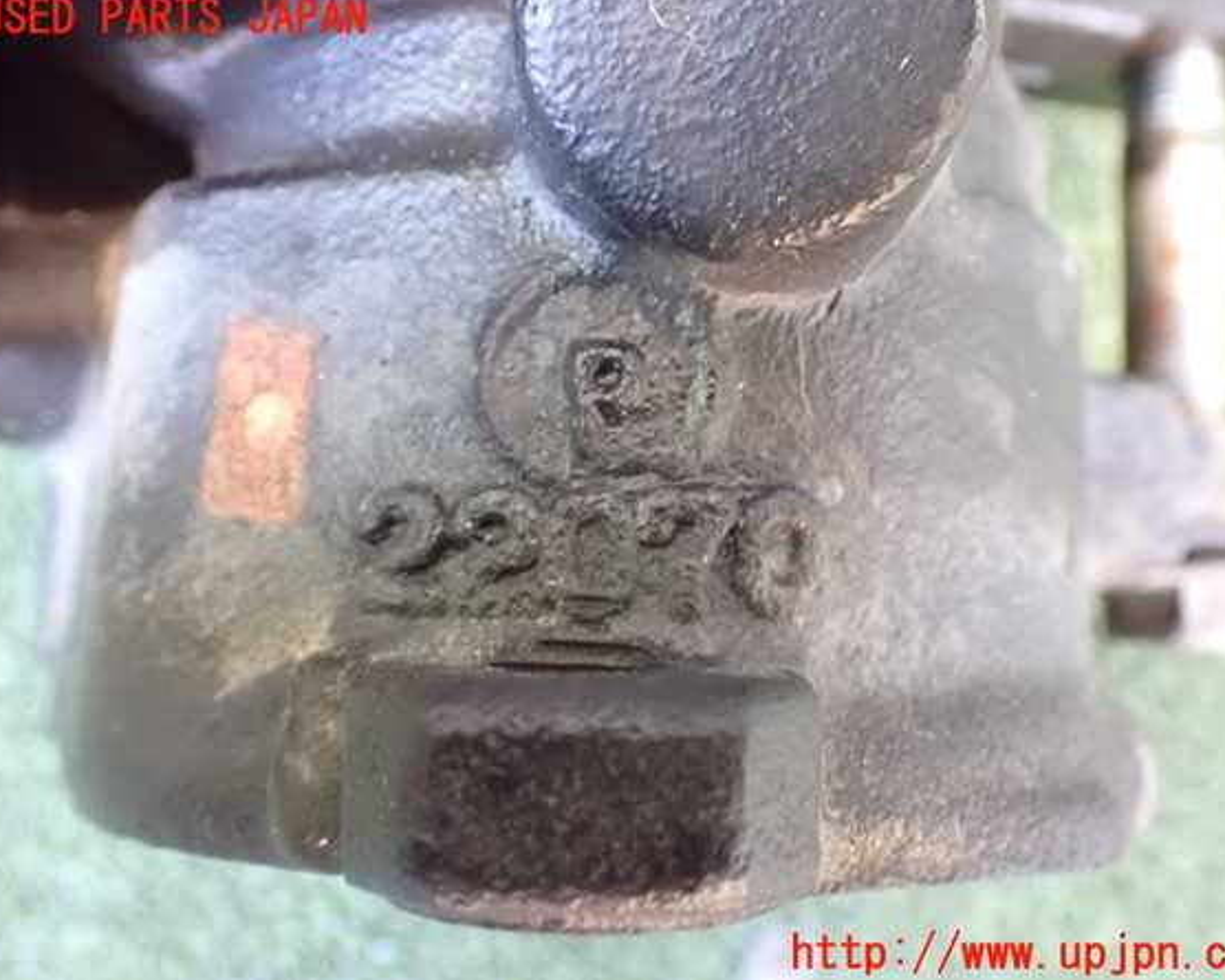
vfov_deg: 37.3
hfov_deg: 45.8
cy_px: 487
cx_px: 628
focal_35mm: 40
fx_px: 1450
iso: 1600
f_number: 2.7
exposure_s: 1/30
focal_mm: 6.83
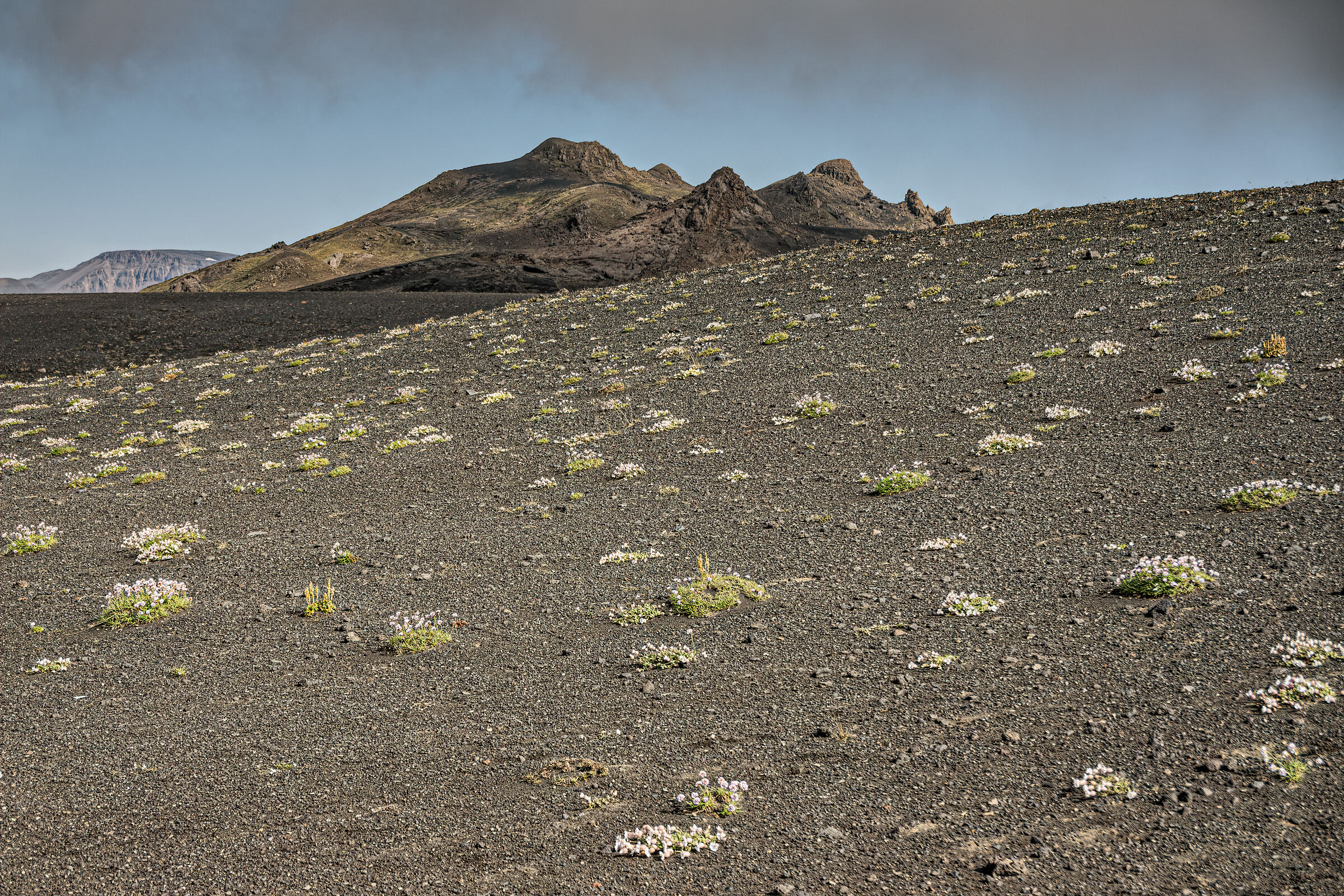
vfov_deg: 19.7
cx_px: 672
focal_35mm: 69
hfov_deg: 29.2
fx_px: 2576
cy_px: 448
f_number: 4
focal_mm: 25.34
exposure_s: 1/400
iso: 64
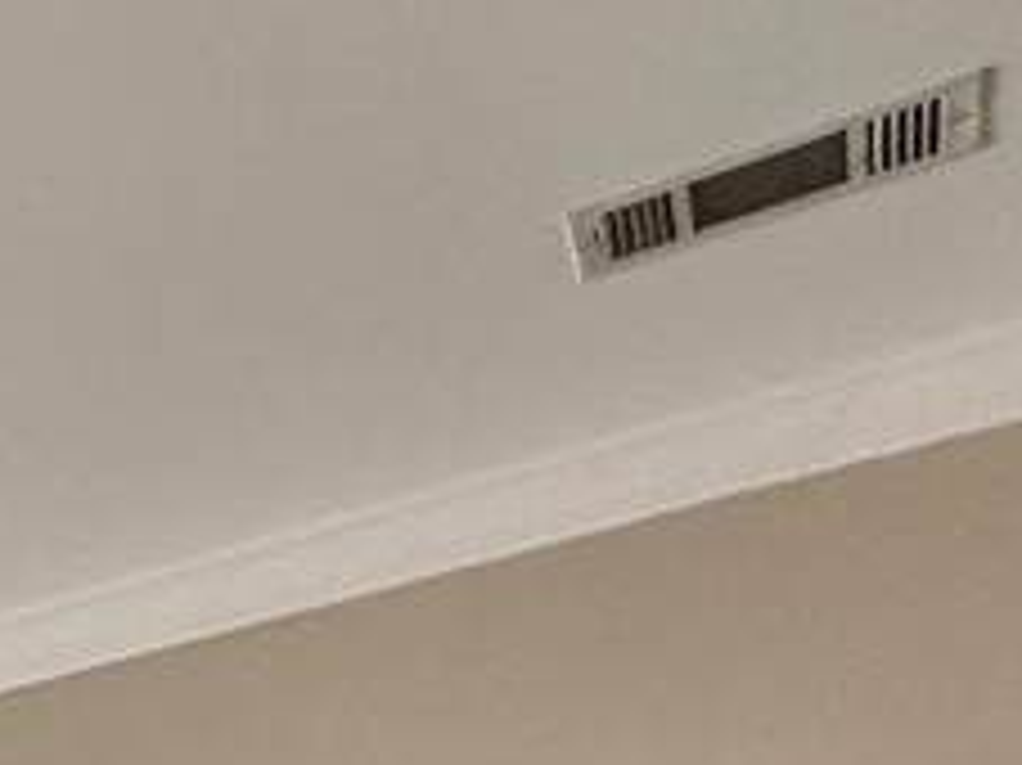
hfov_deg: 15.2
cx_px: -1387
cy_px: 1616
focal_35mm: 79
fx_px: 2331
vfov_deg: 14.7
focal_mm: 2.22
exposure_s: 1/120
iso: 64
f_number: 2.2
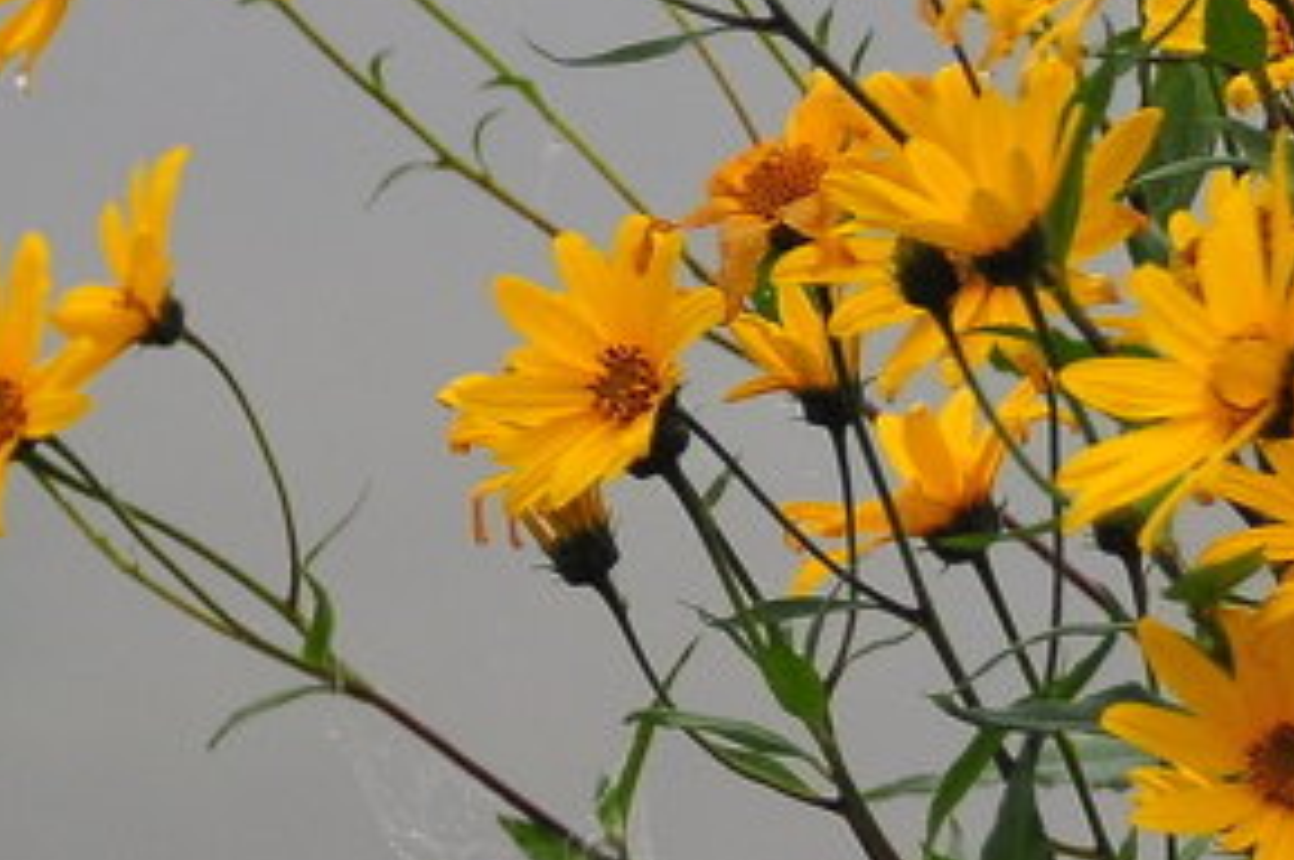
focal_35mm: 711
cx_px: -1097
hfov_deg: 2.9
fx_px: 25527
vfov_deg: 1.9
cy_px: -533
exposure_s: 1/400
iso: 200
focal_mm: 98
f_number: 5.6
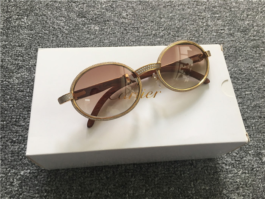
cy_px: 100
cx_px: 132
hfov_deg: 61.7
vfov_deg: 48.2
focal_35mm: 29
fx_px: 222
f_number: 2.2
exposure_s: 1/33
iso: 40
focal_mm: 4.15
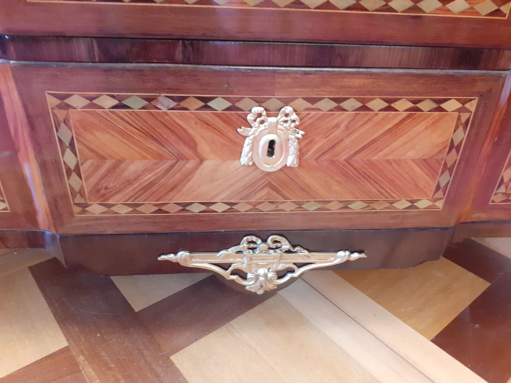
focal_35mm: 27
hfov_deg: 65.3
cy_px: 192
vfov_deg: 51.4
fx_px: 399
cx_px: 256
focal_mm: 3.6
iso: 320
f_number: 1.9
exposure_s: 1/25
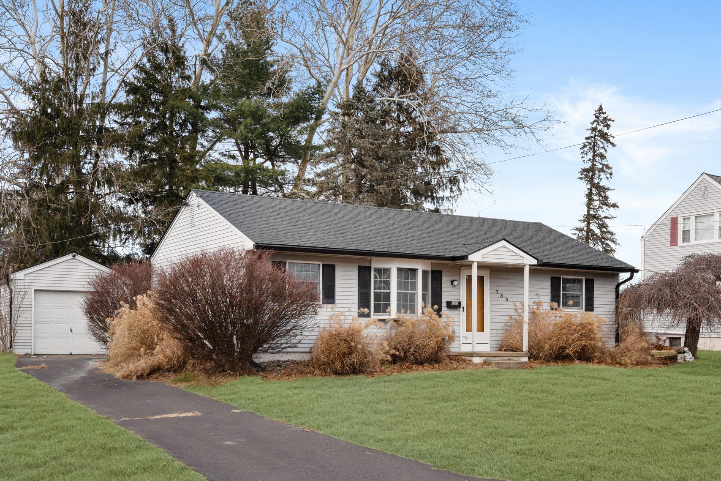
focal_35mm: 43
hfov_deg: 45.6
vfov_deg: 31.3
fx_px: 858
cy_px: 259
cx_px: 385
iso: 125
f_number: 14
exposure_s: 1/50
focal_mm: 35.7
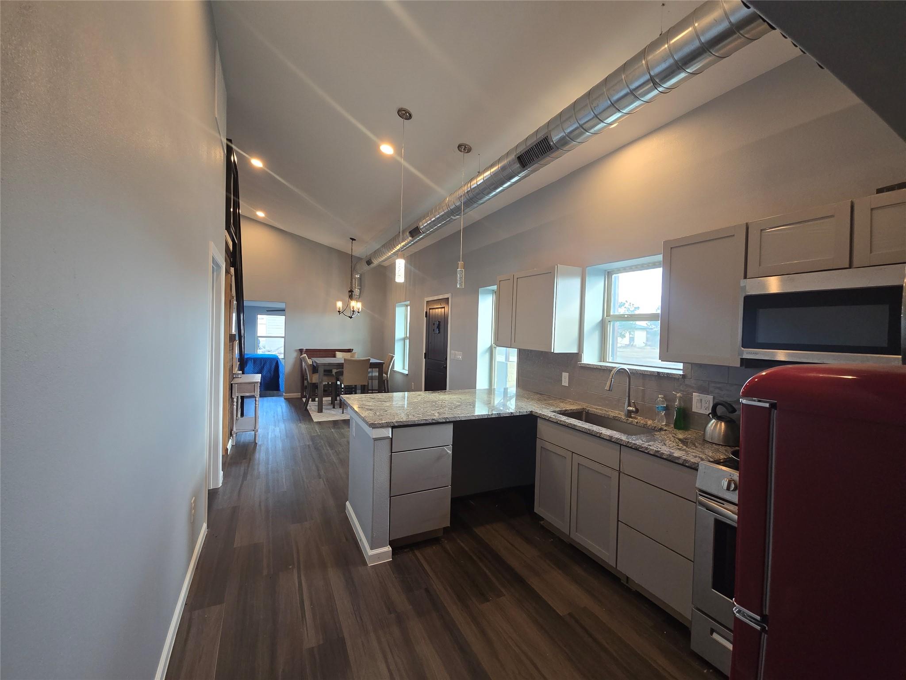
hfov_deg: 106.2
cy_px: 340
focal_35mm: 13
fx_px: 340
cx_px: 453
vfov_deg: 89.9
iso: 160
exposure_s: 1/60
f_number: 2.2
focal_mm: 2.2
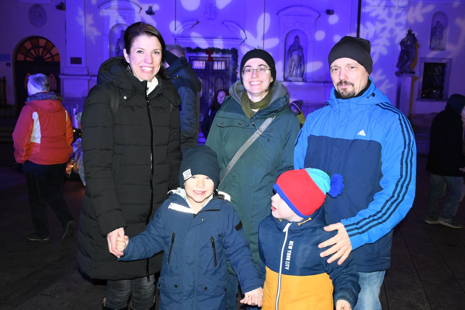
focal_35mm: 33
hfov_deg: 57.2
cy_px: 155
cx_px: 232
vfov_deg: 40.0
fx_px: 426
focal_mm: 22
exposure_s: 1/80
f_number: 3.5
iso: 2000
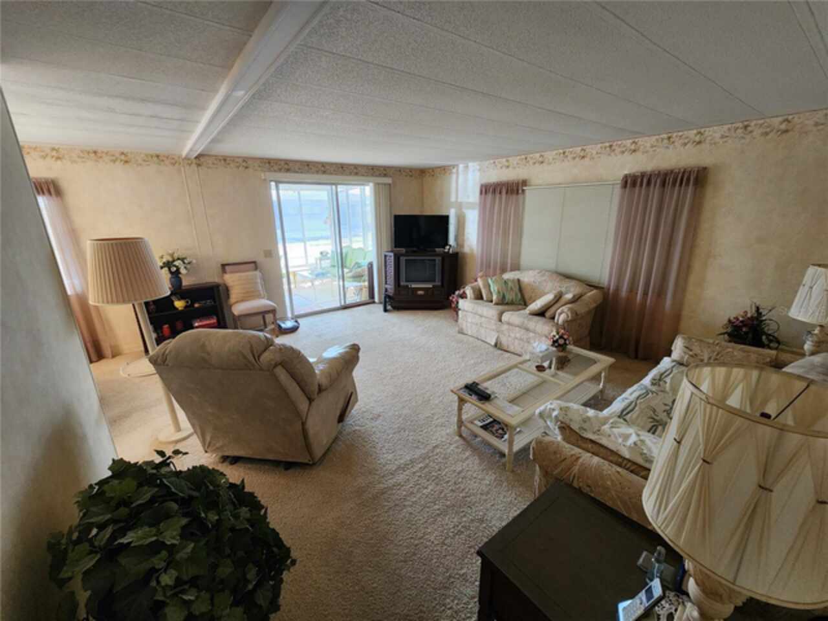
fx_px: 311
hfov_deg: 106.2
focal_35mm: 13
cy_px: 310
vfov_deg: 89.9
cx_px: 414
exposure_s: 1/60
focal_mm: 2.2
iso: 400
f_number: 2.2
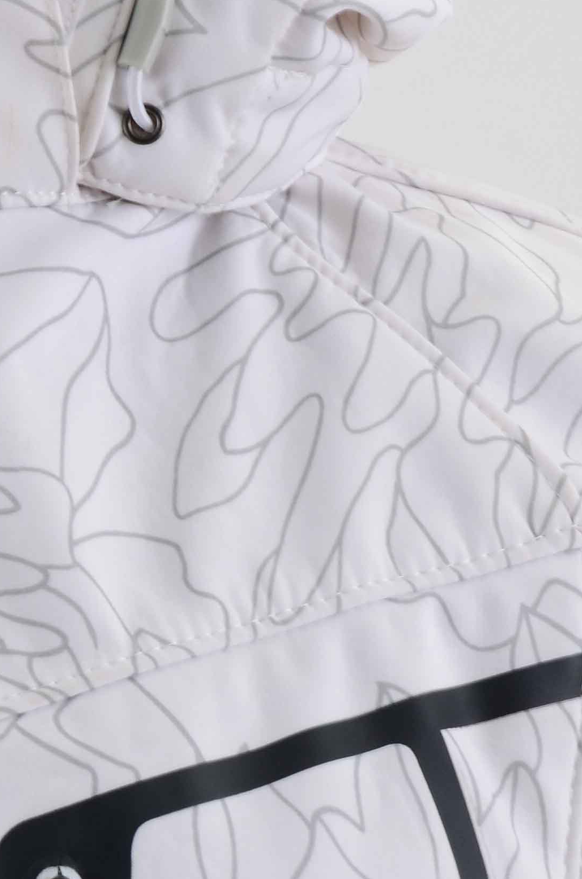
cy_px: 415
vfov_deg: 4.4
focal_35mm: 471
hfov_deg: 2.9
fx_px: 11486
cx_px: -194
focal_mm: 105
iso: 200
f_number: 13
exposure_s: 1/125
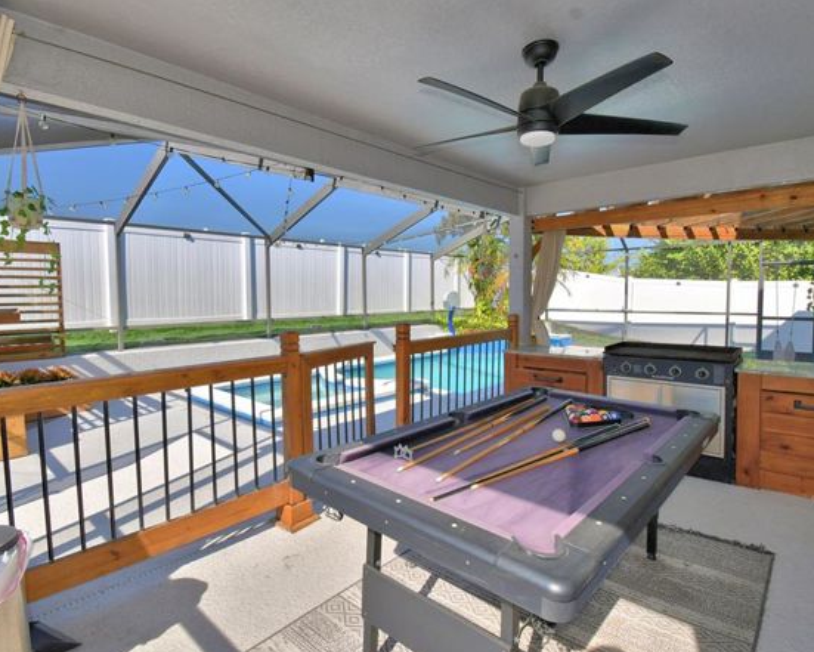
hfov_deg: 86.3
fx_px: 434
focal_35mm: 18
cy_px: 322
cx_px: 417
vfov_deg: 73.8
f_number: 9
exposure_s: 1/250
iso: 100
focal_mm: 10
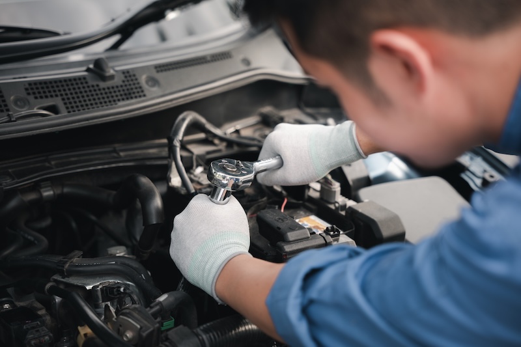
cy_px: 174
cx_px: 260
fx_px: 940
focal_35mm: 65
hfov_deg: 31.0
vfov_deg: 20.9
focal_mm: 65
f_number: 2.8
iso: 200
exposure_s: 1/200
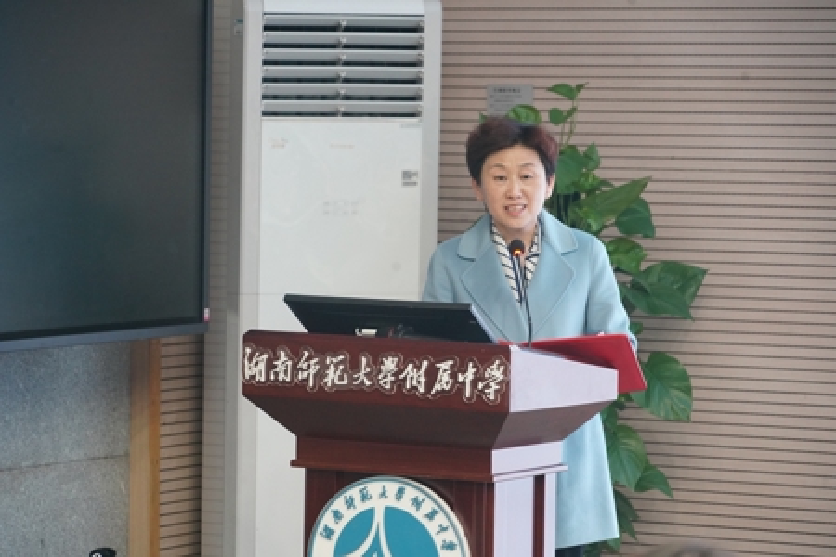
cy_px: 278
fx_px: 4133
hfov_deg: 11.5
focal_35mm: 178
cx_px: 418
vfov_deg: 7.7
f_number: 8
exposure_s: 1/30
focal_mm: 178
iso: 4000
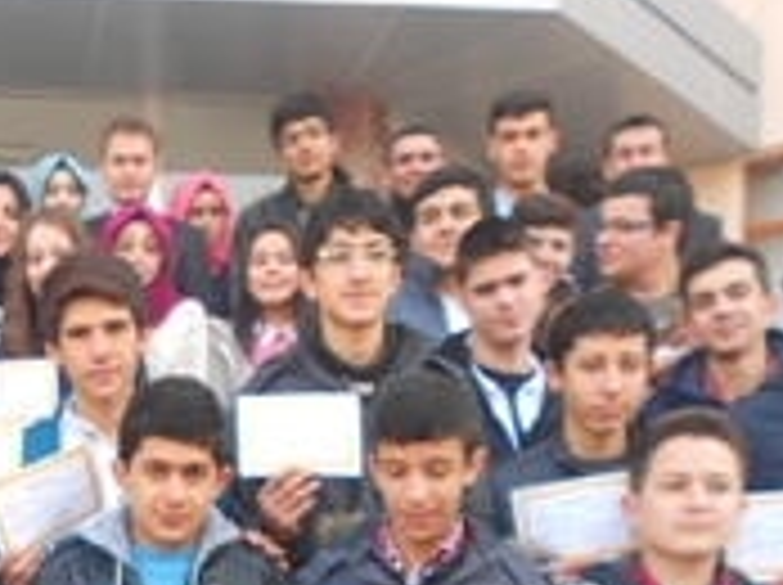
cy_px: 724
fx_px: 1513
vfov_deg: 20.3
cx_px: 45
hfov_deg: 27.7
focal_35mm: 67
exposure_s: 1/50
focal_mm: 4.6
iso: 80
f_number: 3.2
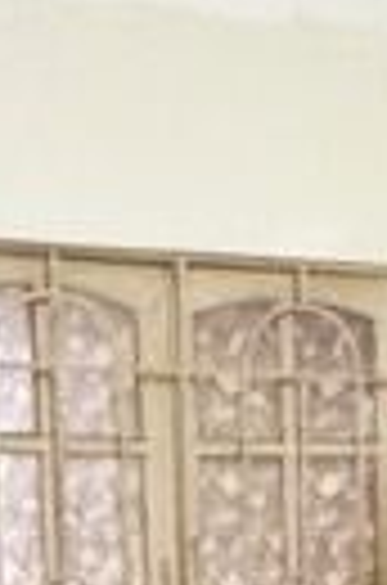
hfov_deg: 11.8
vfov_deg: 15.8
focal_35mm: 115
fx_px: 1864
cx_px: 266
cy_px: 968
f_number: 2.2
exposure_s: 1/60
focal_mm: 2.22
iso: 1000
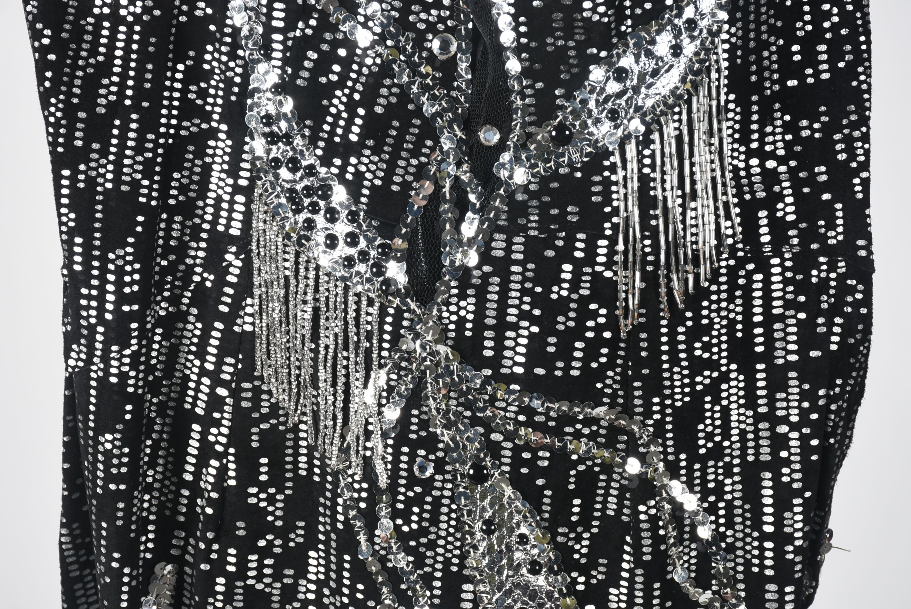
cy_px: 304
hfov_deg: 19.4
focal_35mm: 105
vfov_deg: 13.1
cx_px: 456
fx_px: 2659
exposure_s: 1/125
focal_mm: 70
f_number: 10
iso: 200
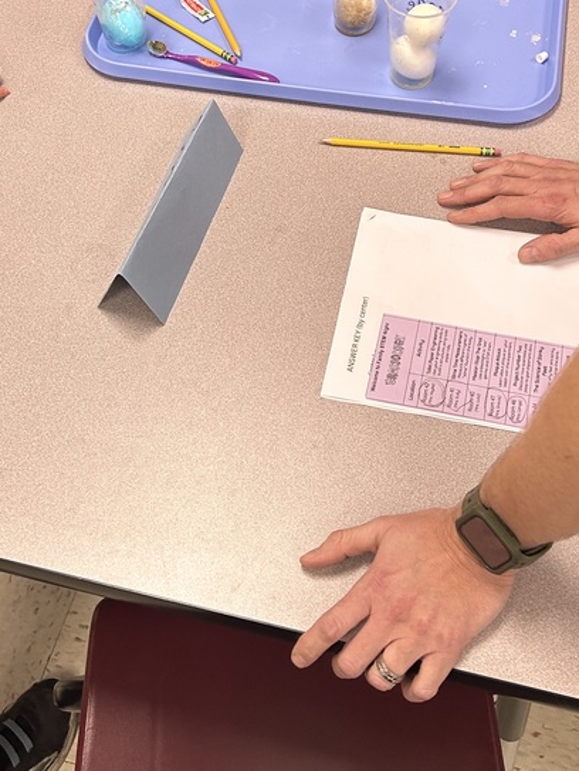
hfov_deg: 29.7
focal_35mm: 49
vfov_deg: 38.3
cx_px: 278
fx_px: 1092
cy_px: 237
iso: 125
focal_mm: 5.7
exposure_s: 1/100
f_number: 1.5
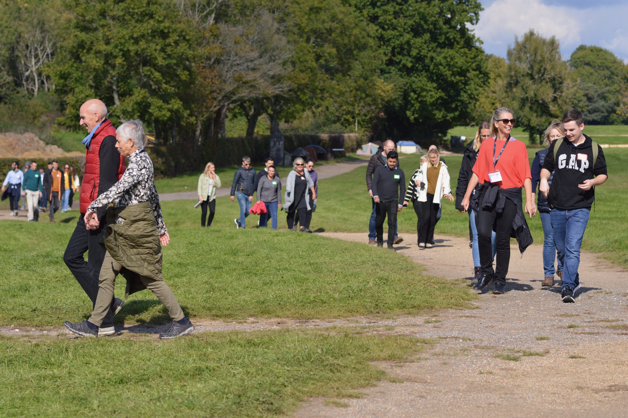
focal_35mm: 128
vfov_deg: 10.7
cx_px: 314
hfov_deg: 16.1
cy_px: 209
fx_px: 2222
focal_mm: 85
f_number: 5
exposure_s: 1/800
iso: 200
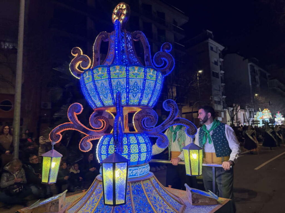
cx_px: 142
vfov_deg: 56.8
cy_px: 106
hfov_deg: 71.6
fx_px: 198
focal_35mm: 24
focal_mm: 6.76
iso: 320
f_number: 1.78
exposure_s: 1/100
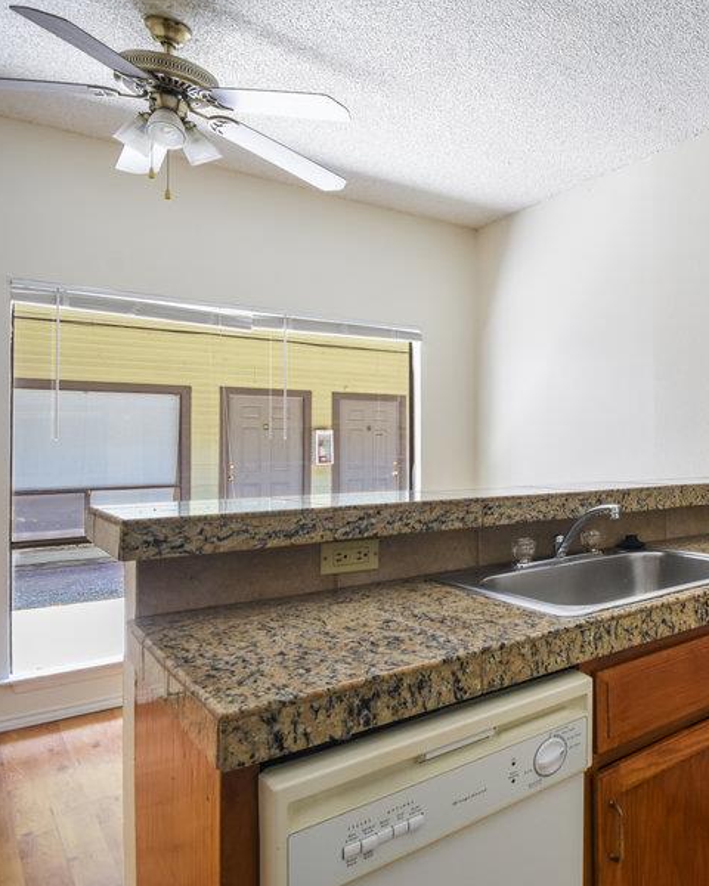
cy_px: 444
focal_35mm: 24
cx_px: 747
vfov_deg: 70.3
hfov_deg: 46.4
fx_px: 630
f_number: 8
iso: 900
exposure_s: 1/15
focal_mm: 10
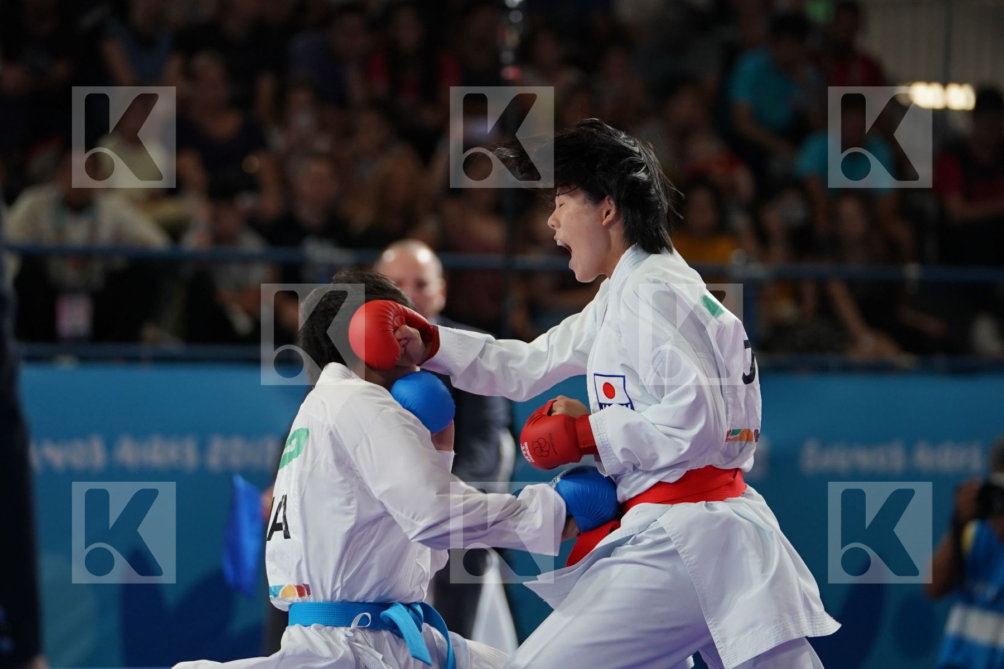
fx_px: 6358
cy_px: 334
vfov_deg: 6.0
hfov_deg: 9.0
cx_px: 502
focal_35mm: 228
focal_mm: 152
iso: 1250
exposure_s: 1/1000
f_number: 2.8
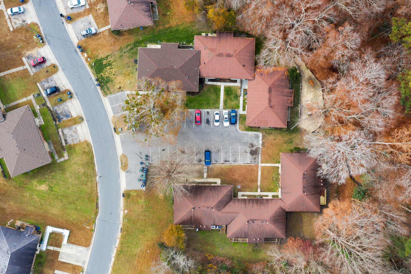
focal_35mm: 28
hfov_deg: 65.5
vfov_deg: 46.4
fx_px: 320
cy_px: 137
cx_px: 206
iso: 100
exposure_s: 1/200
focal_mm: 10.26
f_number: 4.5
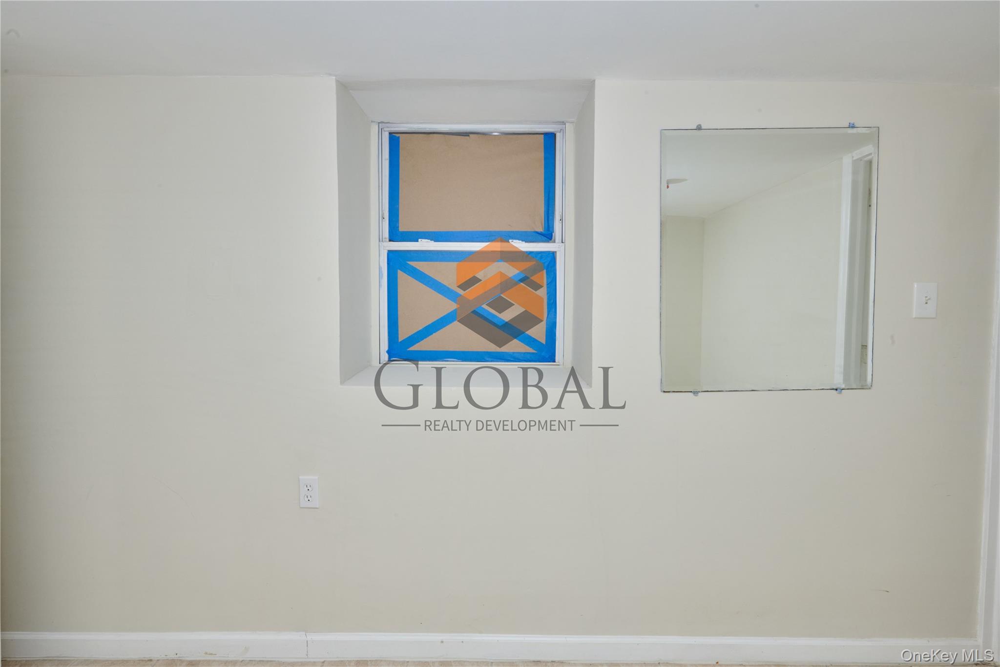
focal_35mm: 17
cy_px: 334
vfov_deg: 70.4
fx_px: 472
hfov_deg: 93.3
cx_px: 500
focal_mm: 17
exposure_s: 1/50
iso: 1600
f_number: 16
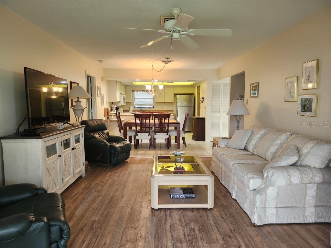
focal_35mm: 23
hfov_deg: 73.9
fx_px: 220
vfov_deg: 58.9
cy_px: 124
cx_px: 166
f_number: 1.8
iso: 320
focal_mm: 5.54
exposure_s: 1/120
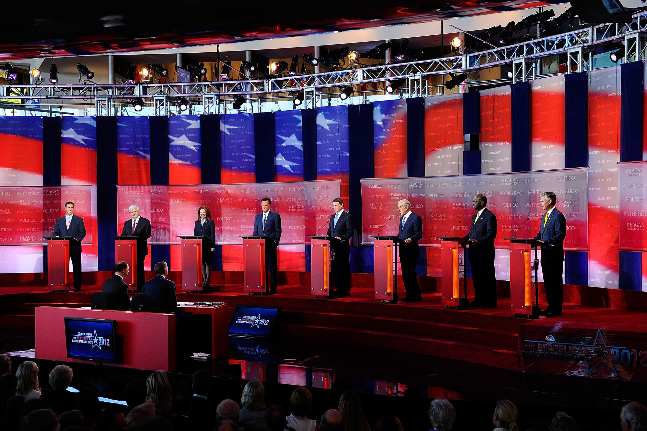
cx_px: 324
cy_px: 216
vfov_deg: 26.0
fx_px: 934
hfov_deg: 38.2
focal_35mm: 52
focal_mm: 52
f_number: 5.6
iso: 1600
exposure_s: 1/160
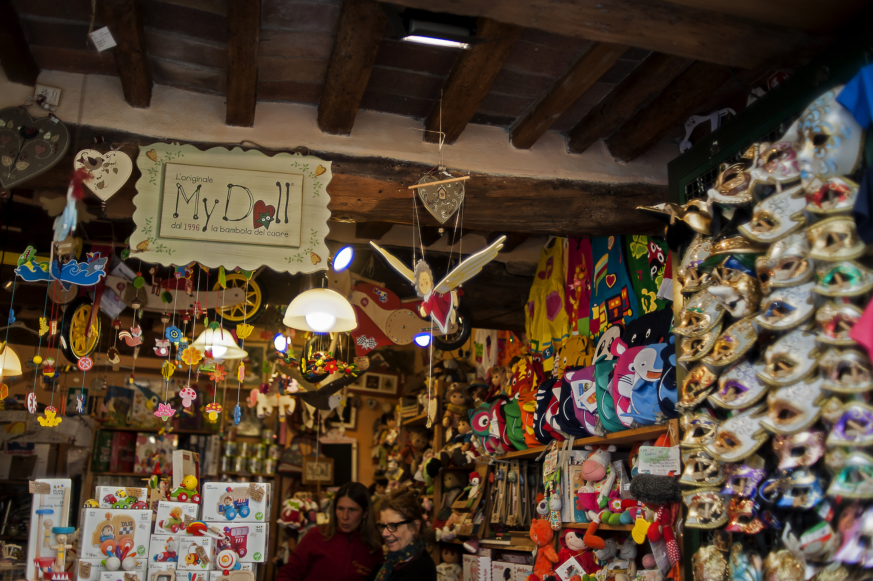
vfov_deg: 37.8
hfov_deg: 54.5
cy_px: 290
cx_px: 436
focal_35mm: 35
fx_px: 848
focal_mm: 35
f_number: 1.4
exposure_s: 1/400
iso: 200
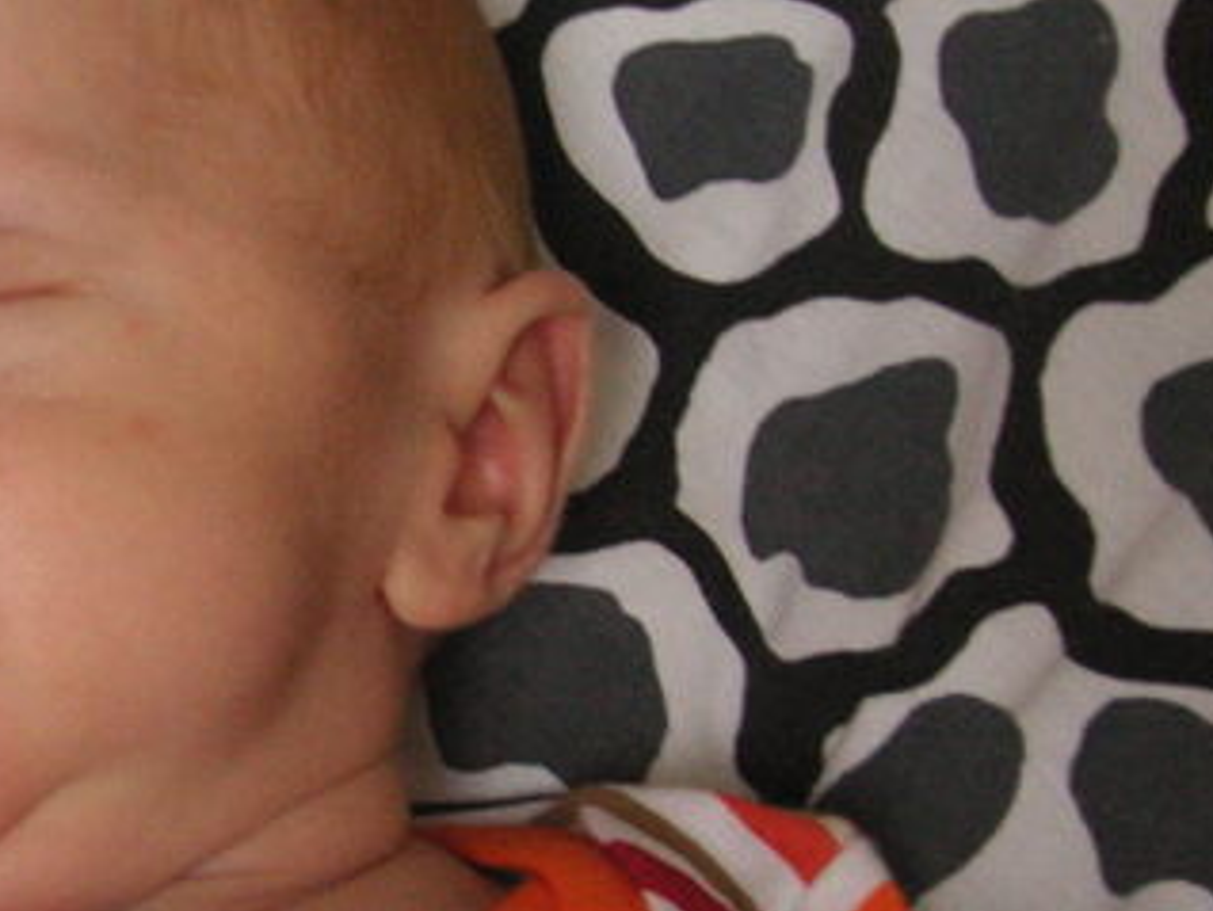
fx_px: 3261
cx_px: -103
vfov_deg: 15.9
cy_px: 621
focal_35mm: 93
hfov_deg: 20.2
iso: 100
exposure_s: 1/45
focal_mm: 6.1
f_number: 2.8
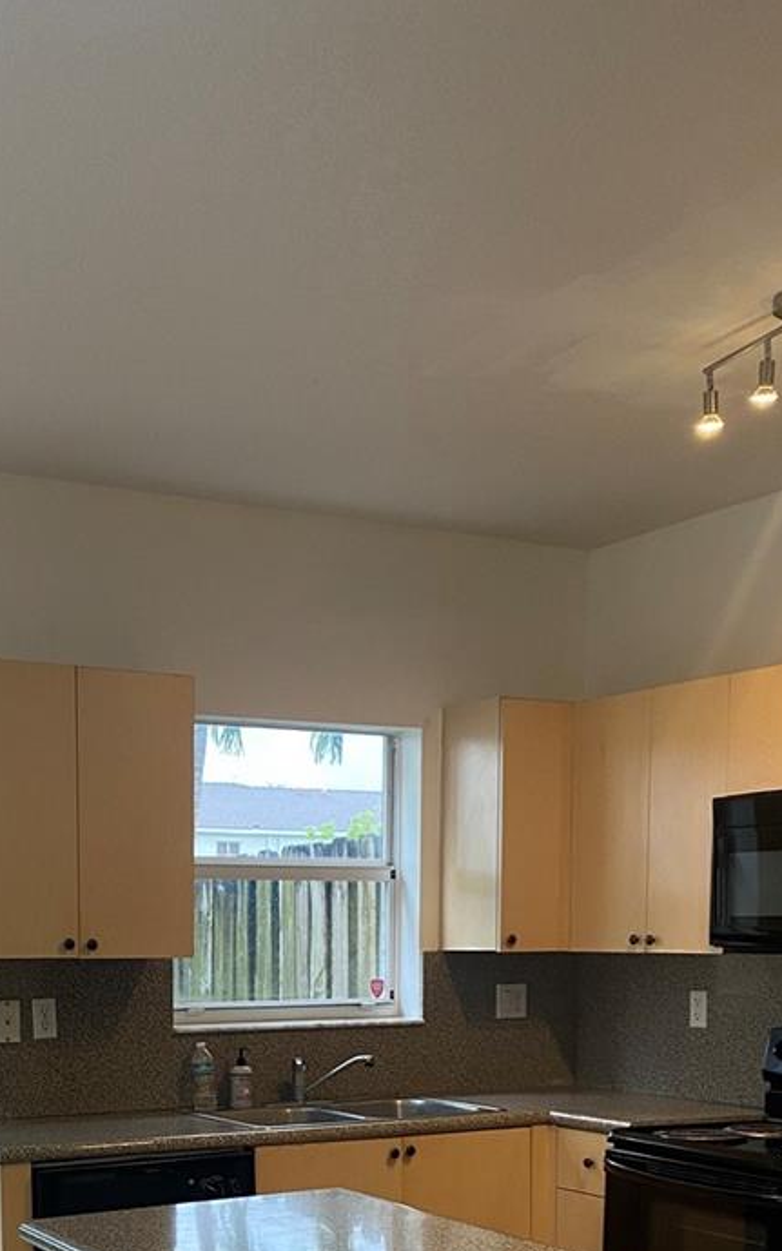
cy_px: 1057
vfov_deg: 39.6
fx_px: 1636
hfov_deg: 26.6
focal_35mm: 48
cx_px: 223
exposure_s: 1/60
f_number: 1.8
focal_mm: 4.25
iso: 80
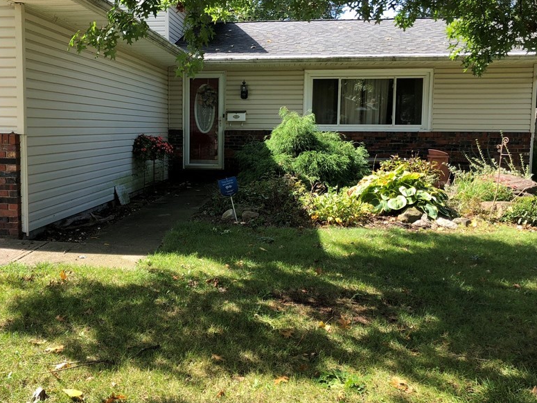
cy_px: 182
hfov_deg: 49.6
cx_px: 201
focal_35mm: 37
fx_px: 574
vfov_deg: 38.6
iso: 20
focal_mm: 3.99
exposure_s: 1/378
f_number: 1.8
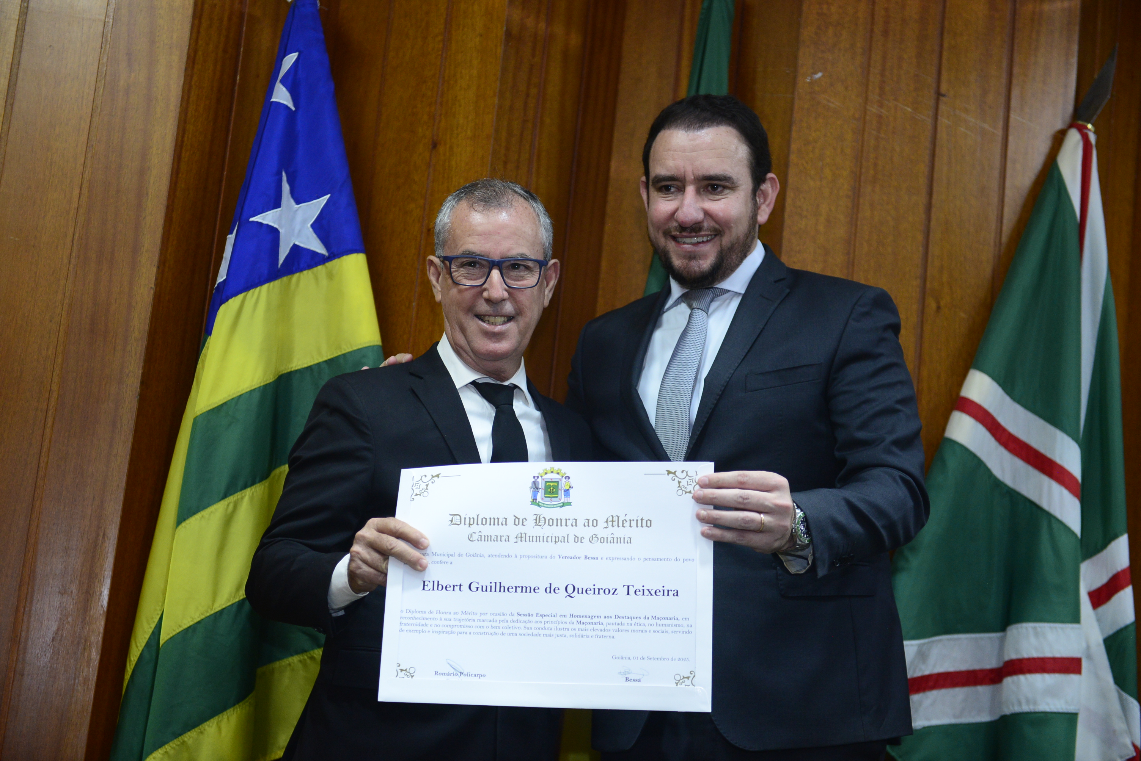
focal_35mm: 62
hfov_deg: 32.4
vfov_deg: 21.9
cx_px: 570
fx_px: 1966
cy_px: 380
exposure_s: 1/125
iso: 2000
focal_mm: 62
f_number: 2.8
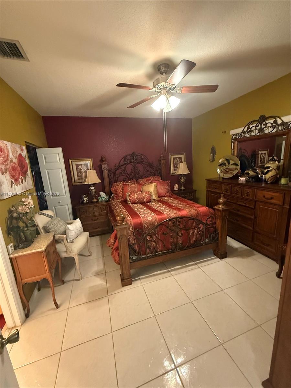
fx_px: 157
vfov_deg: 102.1
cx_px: 146
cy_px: 194
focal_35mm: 14
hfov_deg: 85.7
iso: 1000
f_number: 2.2
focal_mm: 2.22
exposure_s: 1/40
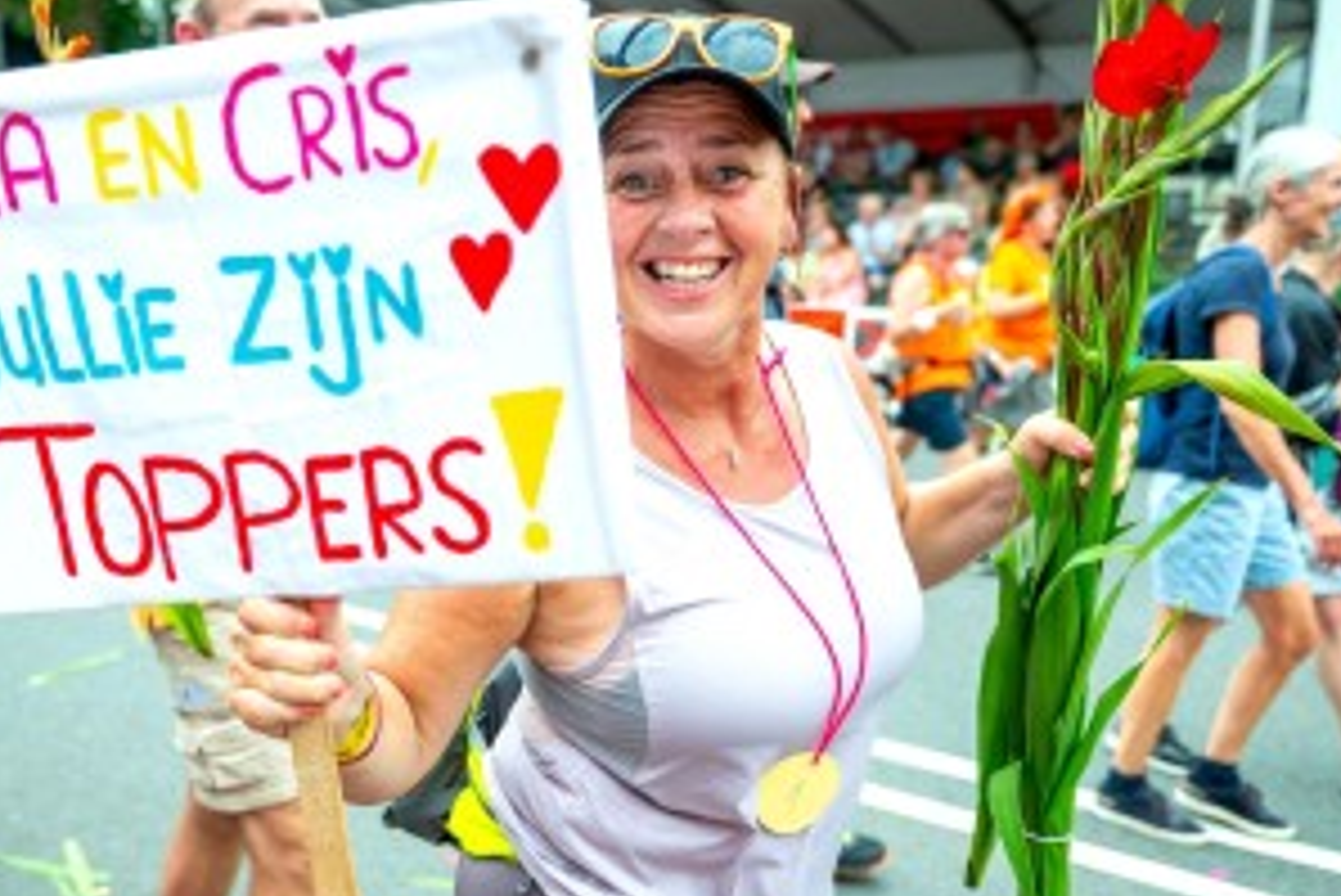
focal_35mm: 34
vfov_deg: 38.9
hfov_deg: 55.1
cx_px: 504
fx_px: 1267
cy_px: 464
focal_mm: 26
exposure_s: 1/640
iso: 125
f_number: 2.8
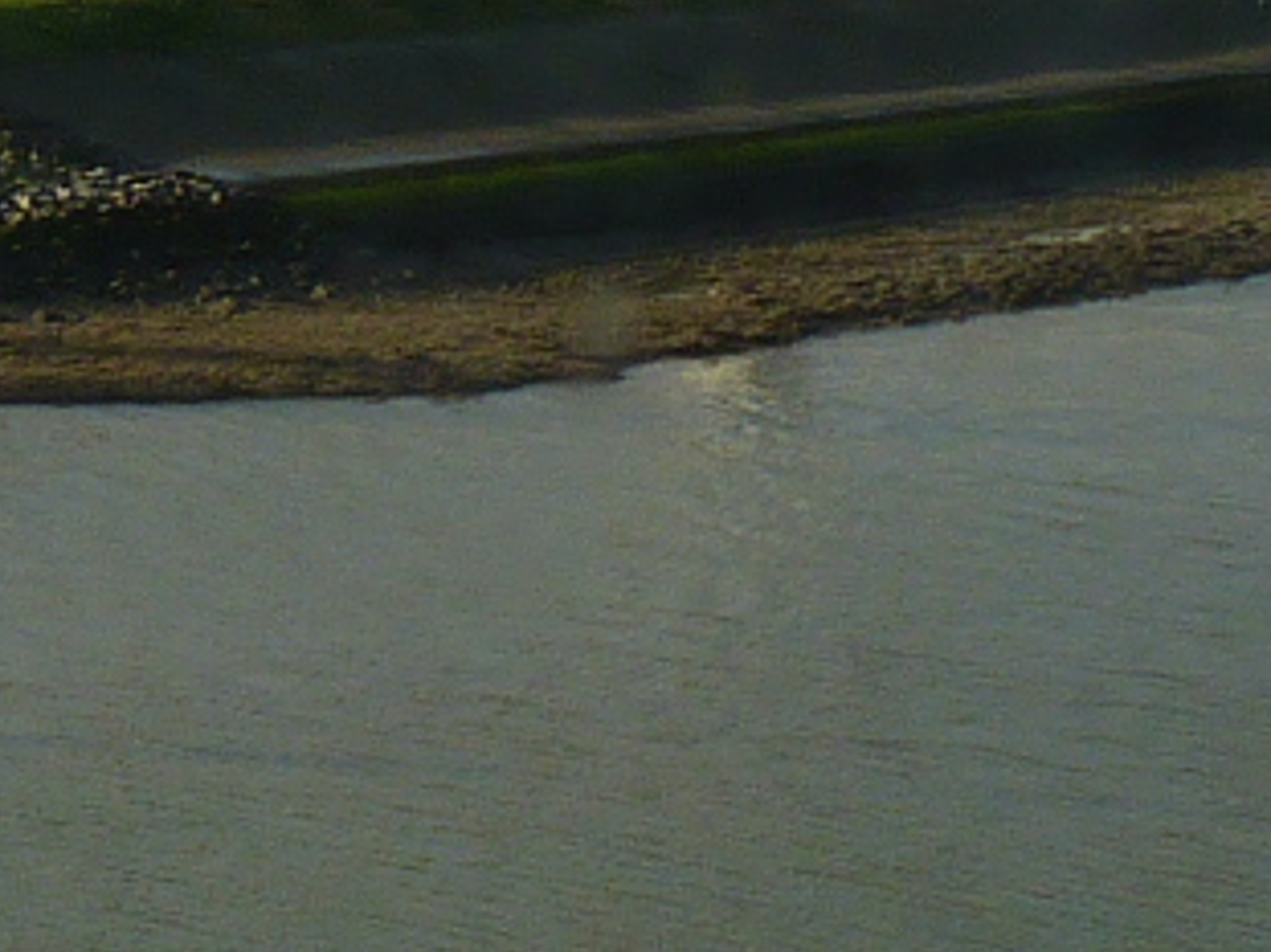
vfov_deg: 8.3
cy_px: 57
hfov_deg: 10.4
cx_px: -1050
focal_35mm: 178
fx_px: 6533
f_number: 4
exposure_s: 1/125
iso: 80
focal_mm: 4.8
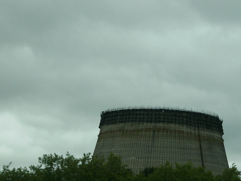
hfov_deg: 41.2
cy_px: 114
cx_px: 125
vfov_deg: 31.4
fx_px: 320
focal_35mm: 46
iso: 50
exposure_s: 1/640
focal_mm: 6
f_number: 2.8
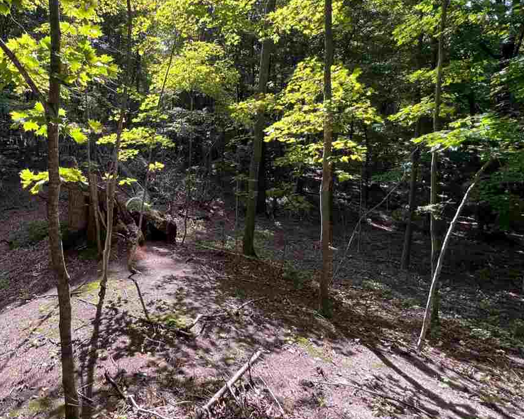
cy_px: 132
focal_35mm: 19
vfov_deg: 68.4
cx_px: 176
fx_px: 295
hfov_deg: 80.6
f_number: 1.8
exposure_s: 1/179
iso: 32
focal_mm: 1.57
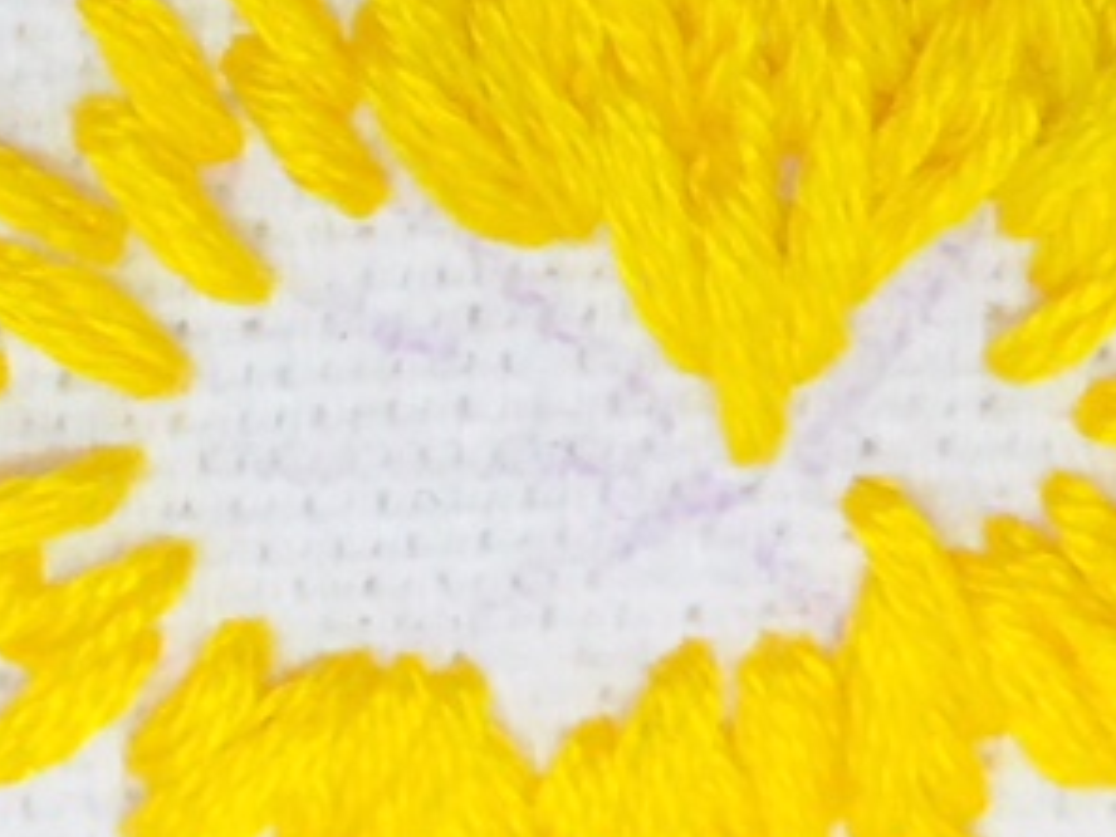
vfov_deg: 8.4
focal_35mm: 160
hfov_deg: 12.0
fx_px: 5158
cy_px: -1271
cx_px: -347
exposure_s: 1/377
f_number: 2.2
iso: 32
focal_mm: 4.15
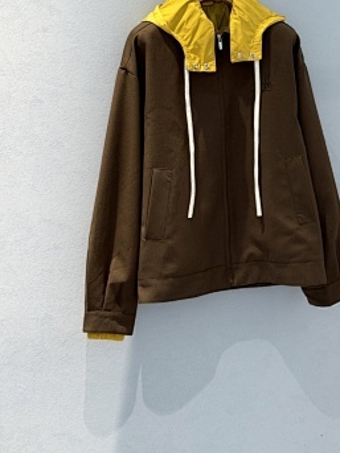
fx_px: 917
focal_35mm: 70
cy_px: 141
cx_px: 224
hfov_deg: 20.9
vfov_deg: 27.6
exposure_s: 1/119
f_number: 1.78
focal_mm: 6.76
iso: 100
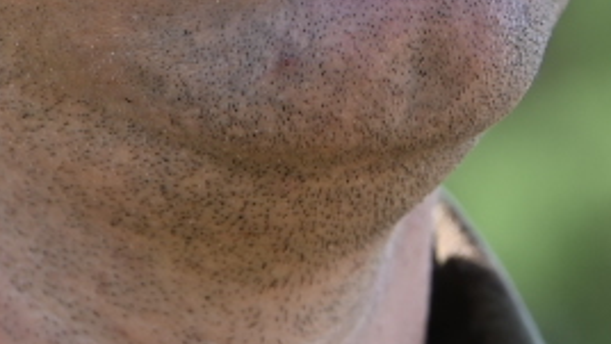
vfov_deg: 1.8
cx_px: 381
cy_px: -490
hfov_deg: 3.2
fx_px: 10778
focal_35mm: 665
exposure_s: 1/160
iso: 100
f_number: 5.6
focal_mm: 105
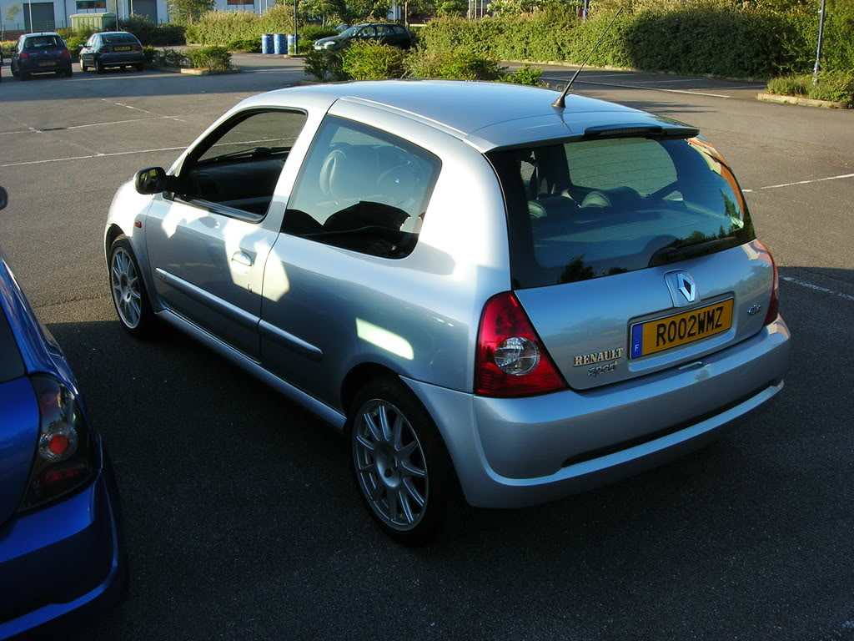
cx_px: 427
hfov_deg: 49.0
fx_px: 937
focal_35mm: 38
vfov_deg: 37.7
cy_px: 320
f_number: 4.8
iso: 64
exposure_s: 1/201
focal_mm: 7.8
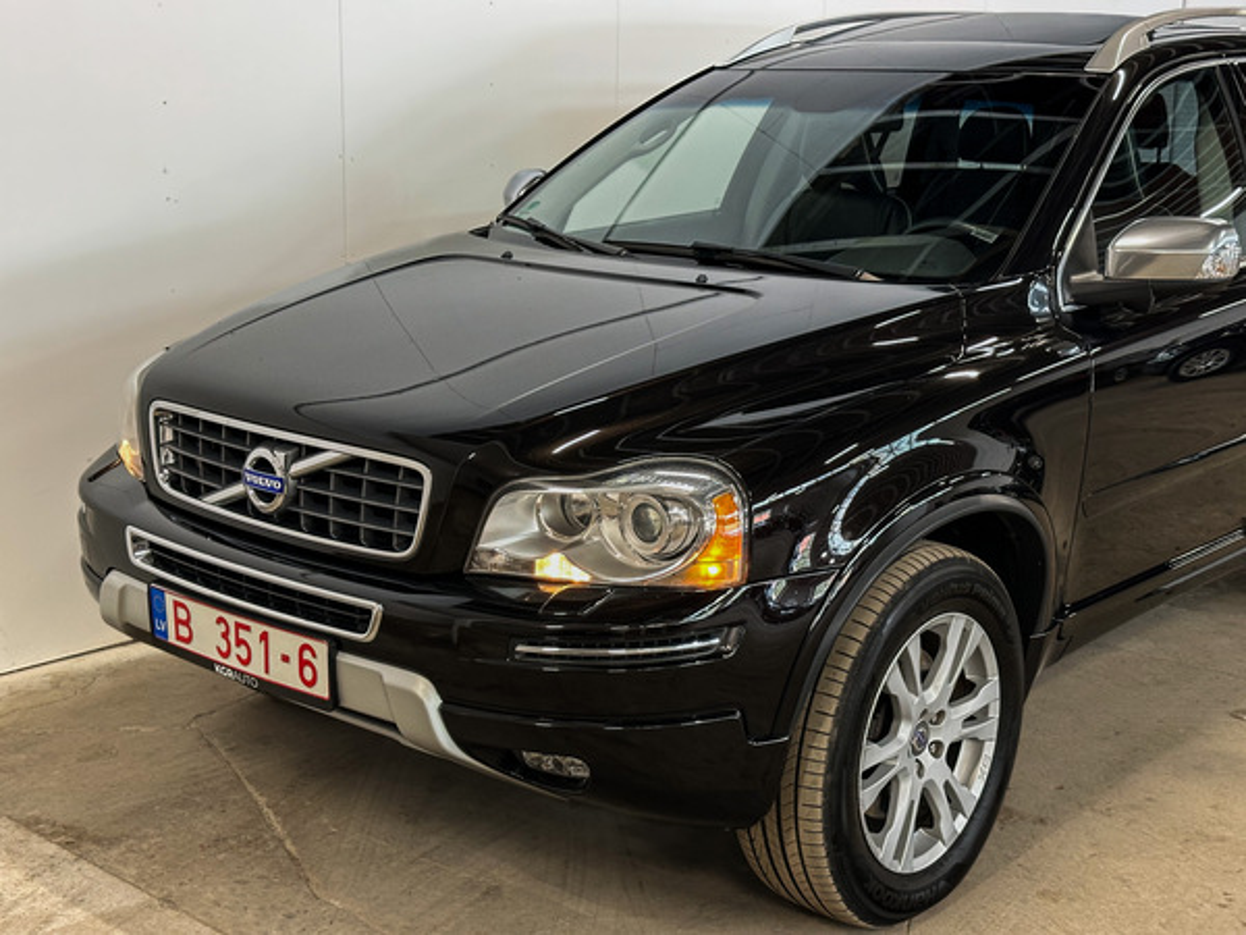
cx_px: 623
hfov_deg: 39.7
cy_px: 468
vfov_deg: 30.3
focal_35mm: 48
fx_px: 1728
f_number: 1.78
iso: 200
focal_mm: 6.86
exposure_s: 1/50
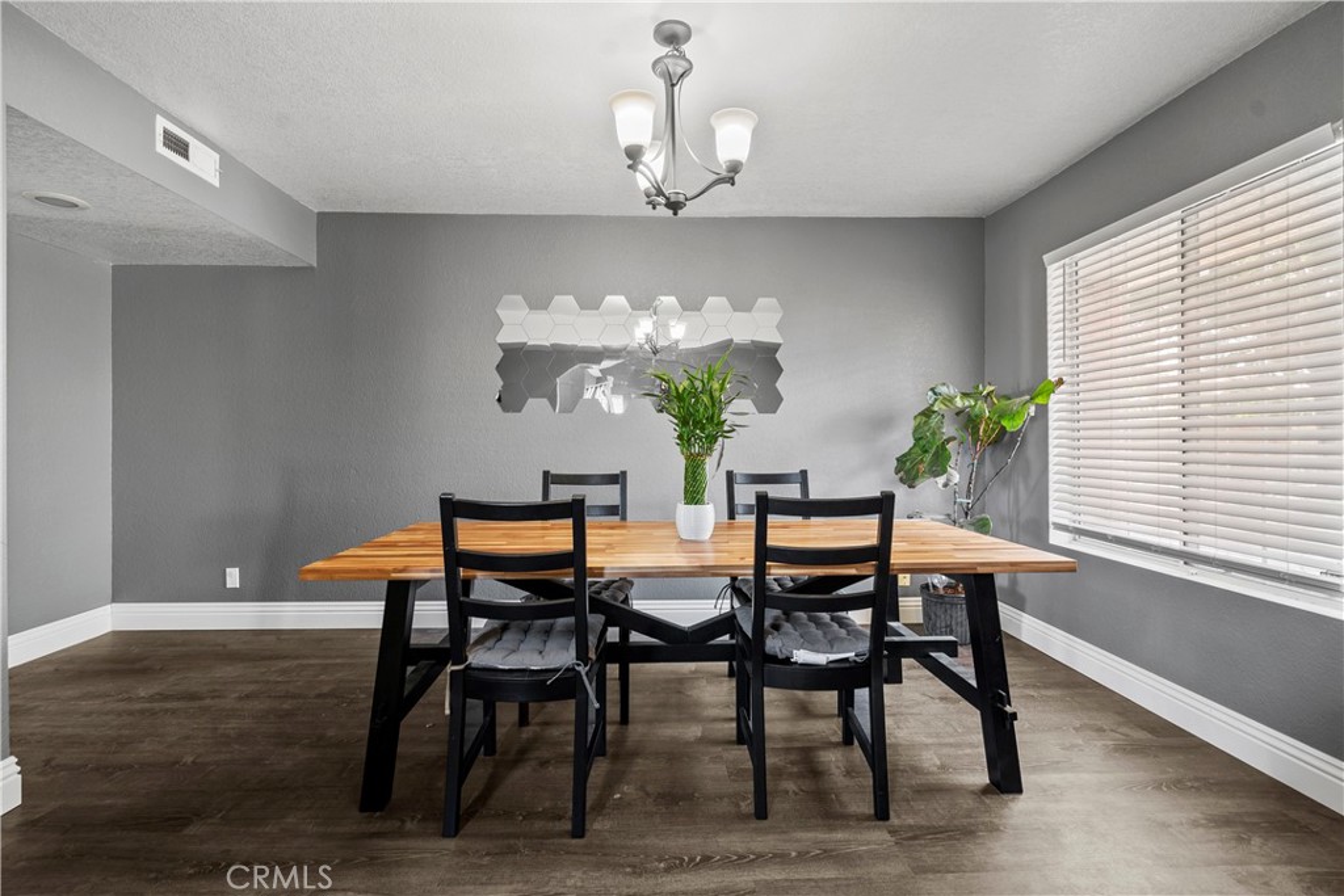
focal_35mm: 16
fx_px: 597
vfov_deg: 73.8
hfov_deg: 96.7
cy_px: 448
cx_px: 672
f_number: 6.7
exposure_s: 1/1.43
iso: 250
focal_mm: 16
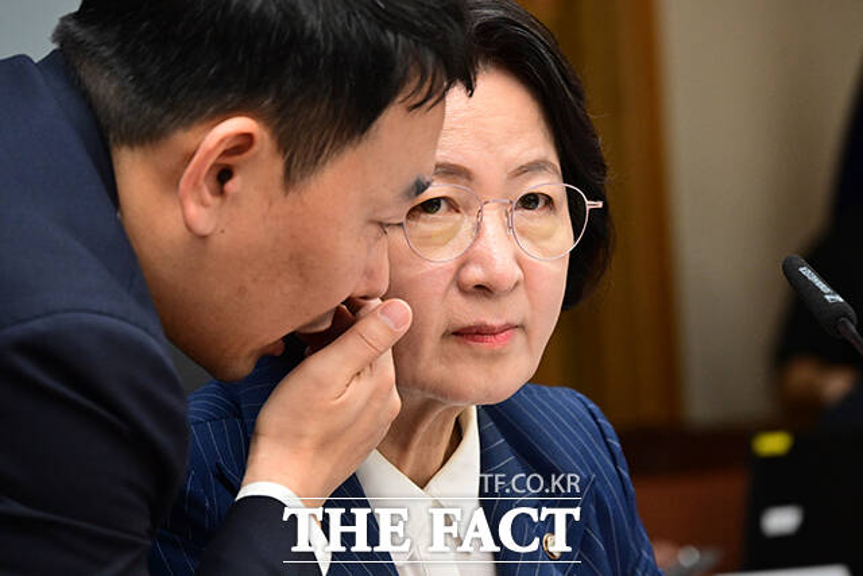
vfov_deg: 7.4
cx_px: 432
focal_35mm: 185
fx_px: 4436
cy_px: 288
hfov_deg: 11.1
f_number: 8
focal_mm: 185
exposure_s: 1/250
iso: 5000
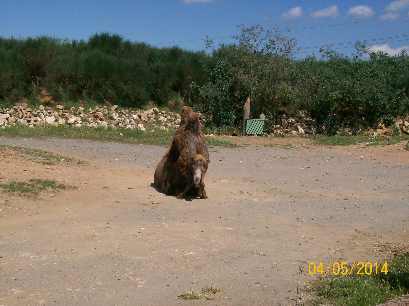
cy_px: 153
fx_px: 661
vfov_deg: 26.1
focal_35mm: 56
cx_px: 204
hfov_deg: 34.4
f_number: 6
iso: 80
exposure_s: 1/810
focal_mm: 9.4
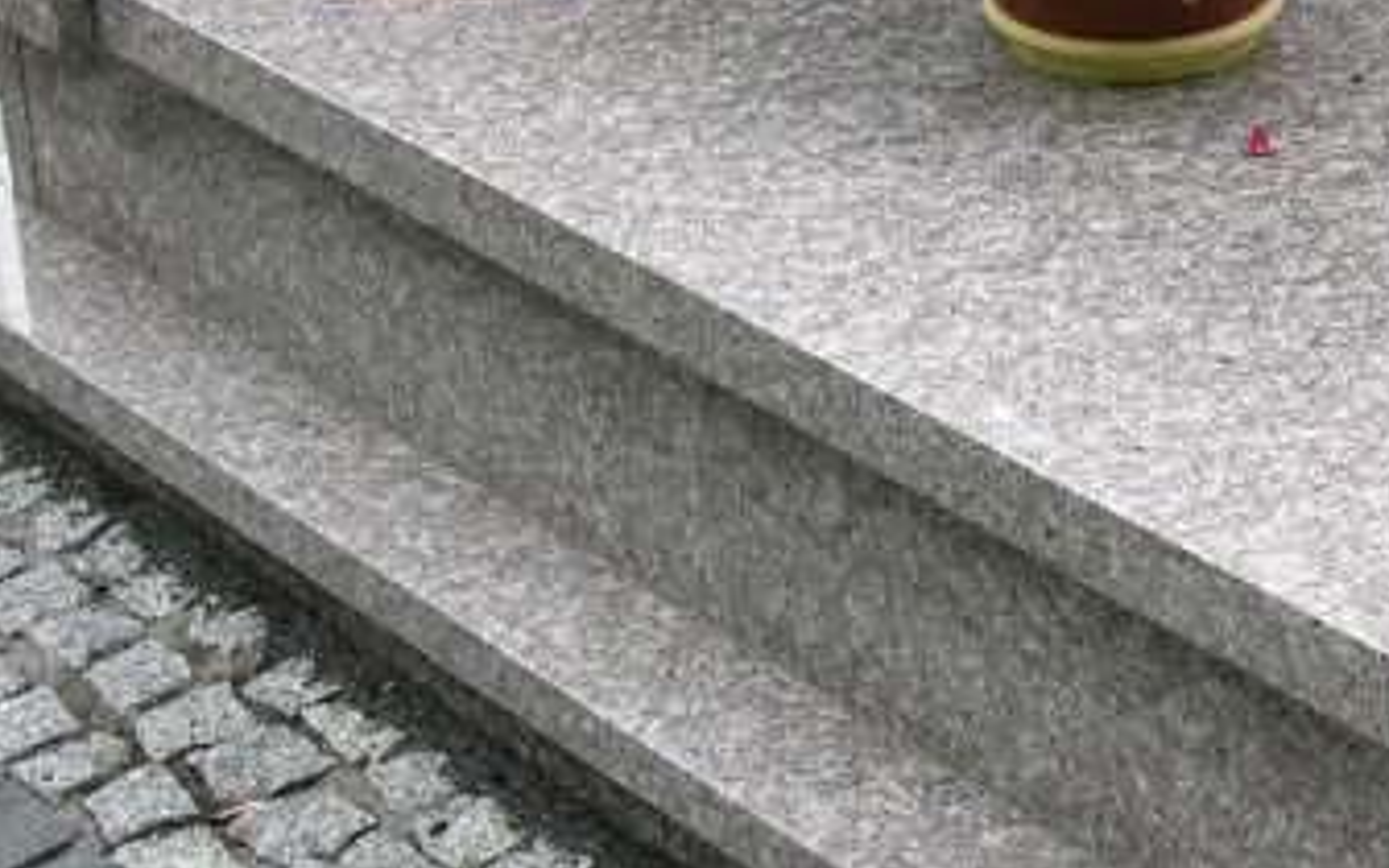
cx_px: 1182
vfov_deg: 11.6
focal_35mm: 113
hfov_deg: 18.2
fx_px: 4278
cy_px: 285
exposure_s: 1/102
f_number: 4
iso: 50
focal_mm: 8.9
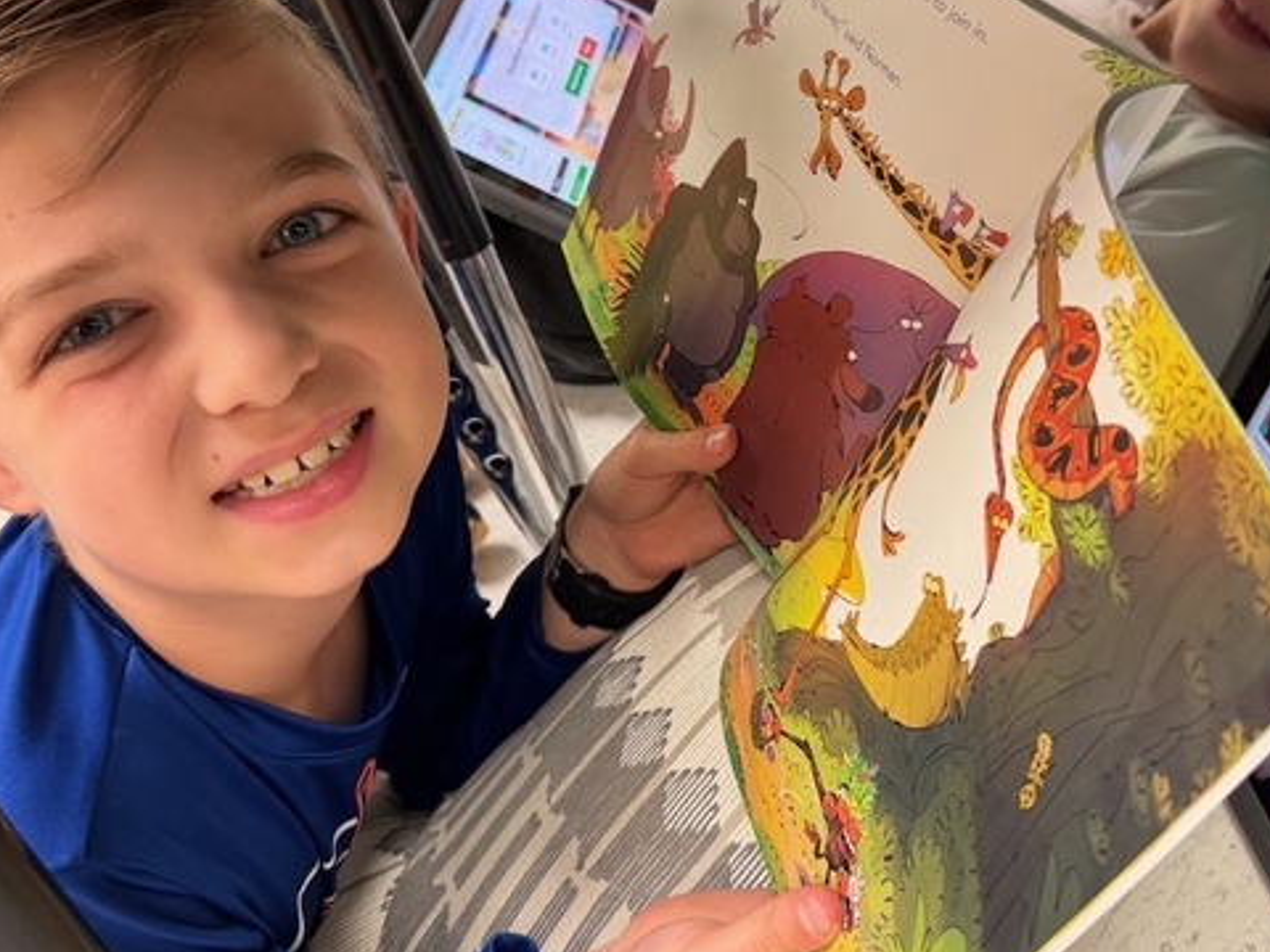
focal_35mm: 40
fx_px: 1468
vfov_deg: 35.6
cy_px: 312
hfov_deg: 46.8
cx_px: 672
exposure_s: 1/60
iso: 200
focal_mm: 6.76
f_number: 1.78
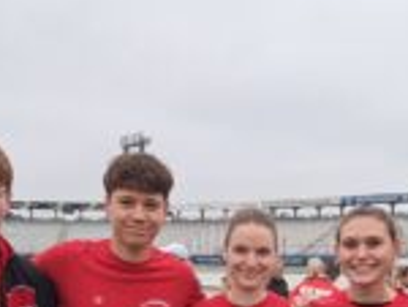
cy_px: 363
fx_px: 791
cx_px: 212
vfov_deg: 20.6
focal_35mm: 67
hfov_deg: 28.9
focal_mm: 5.23
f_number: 1.8
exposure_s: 1/50
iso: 50
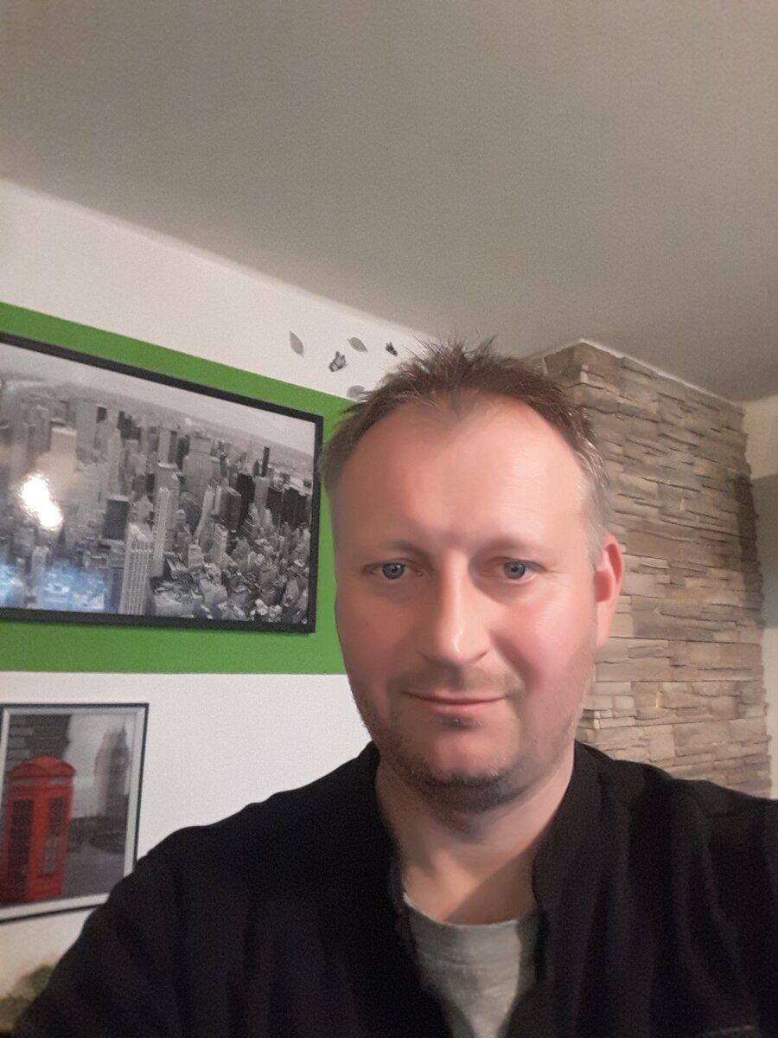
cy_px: 519
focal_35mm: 23
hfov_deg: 58.9
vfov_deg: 73.9
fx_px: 689
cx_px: 389
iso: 400
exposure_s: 1/13
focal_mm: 2
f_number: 1.9
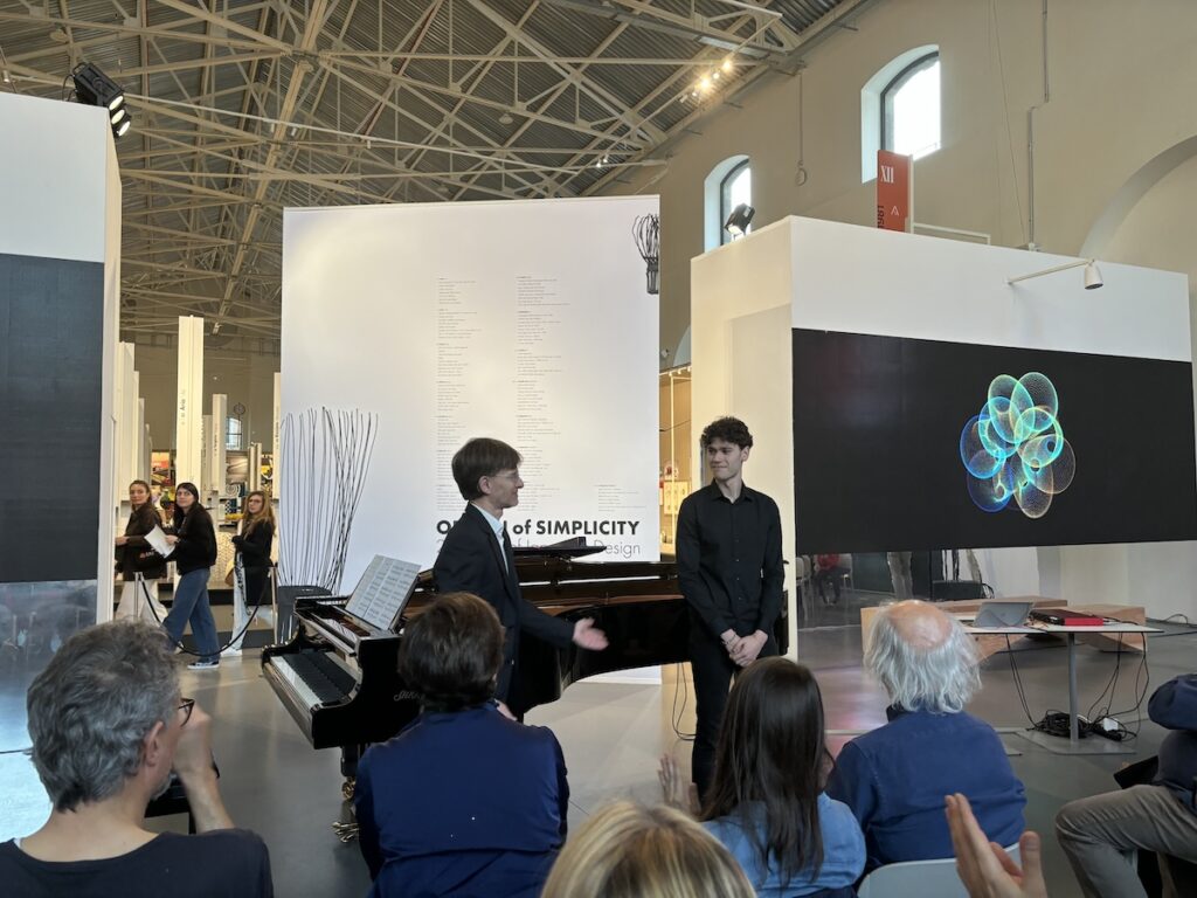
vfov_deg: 53.1
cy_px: 449
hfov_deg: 67.3
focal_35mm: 26
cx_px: 598
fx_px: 899
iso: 125
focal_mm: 5.96
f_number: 1.6
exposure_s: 1/71
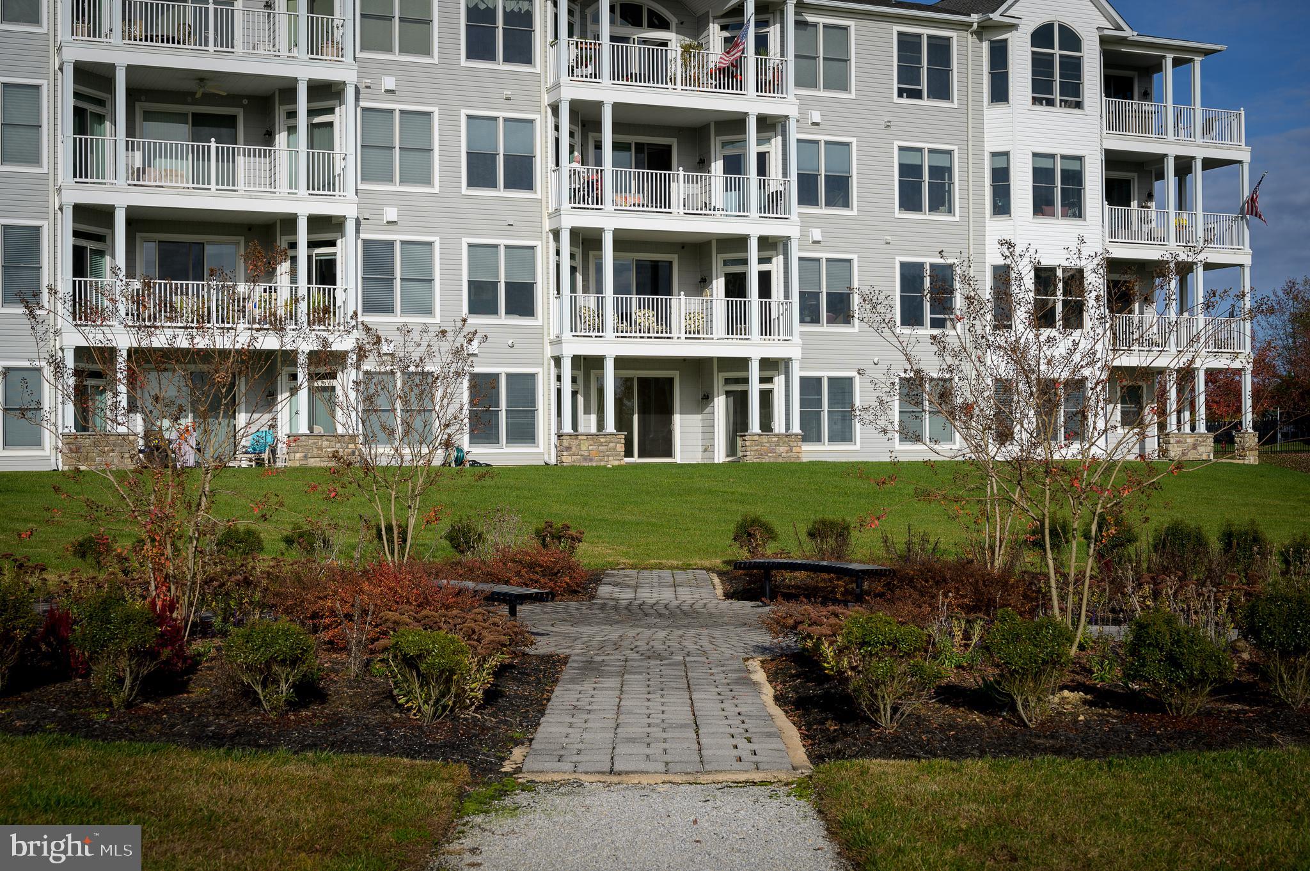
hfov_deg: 43.6
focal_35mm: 45
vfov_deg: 29.8
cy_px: 436
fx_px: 1636
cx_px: 655
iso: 100
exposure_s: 1/400
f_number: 8
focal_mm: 45
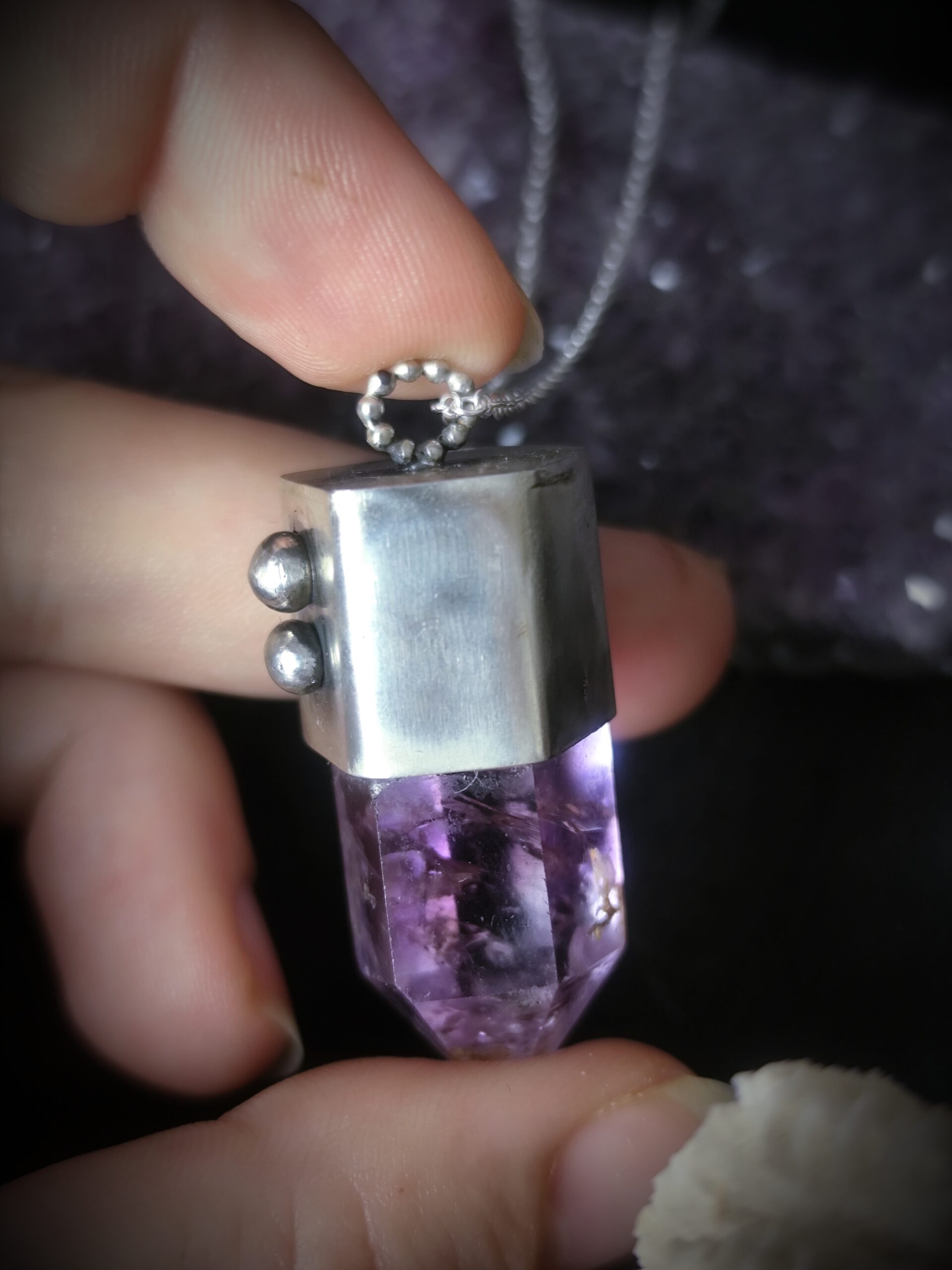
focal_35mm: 46
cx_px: 476
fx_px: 1687
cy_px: 635
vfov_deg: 41.2
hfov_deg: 31.5
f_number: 1.65
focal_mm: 6.19
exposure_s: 1/25
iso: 250
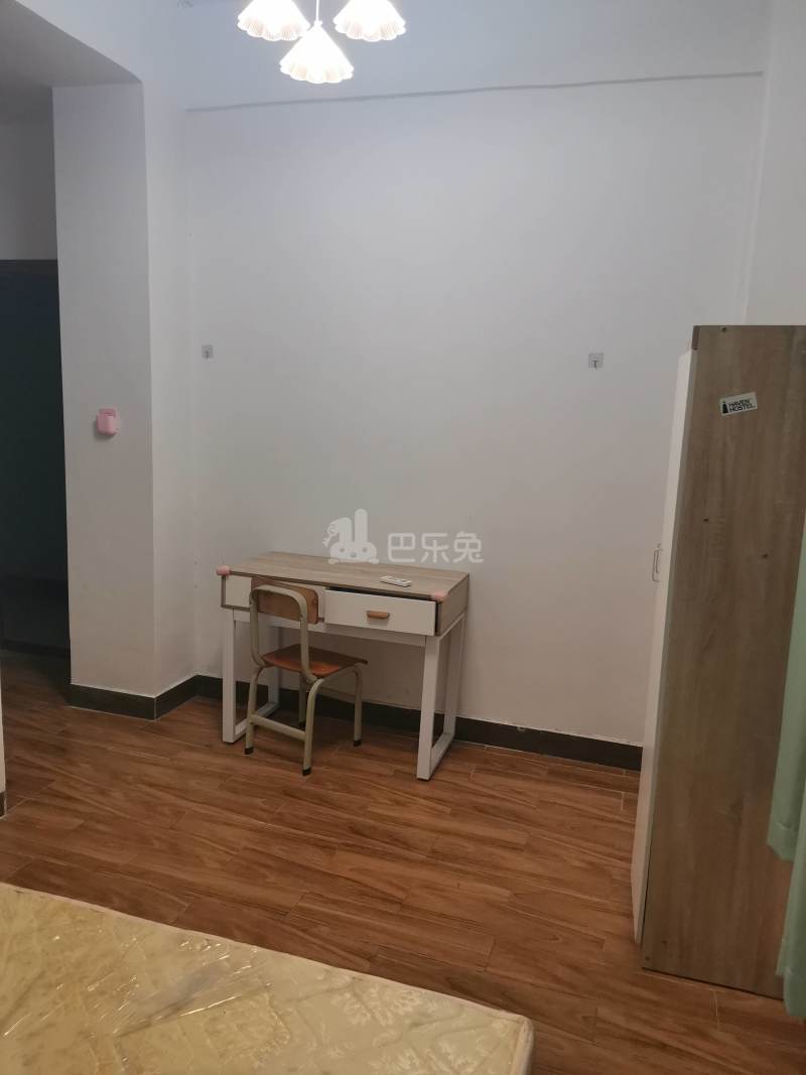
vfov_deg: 67.3
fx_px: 807
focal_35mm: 26
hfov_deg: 53.1
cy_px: 538
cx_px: 403
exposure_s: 1/100
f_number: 1.8
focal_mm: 4.75
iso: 200
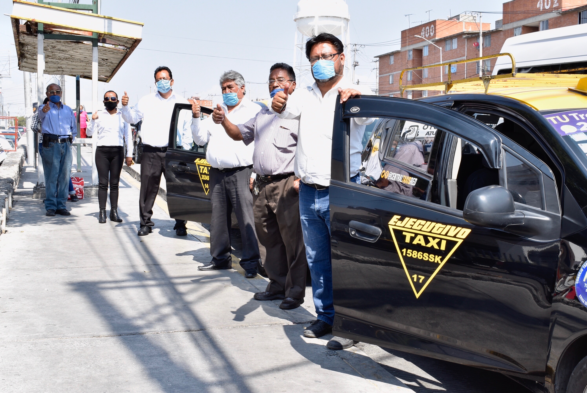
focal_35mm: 46
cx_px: 294
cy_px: 196
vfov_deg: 29.0
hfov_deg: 42.3
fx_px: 759
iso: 200
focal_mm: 31
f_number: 14
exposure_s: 1/60
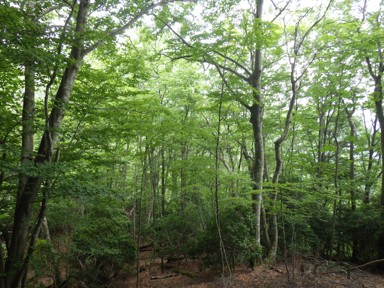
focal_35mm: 28
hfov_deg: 63.4
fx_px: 311
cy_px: 144
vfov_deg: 49.7
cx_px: 192
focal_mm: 5
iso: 125
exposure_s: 1/60
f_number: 3.5
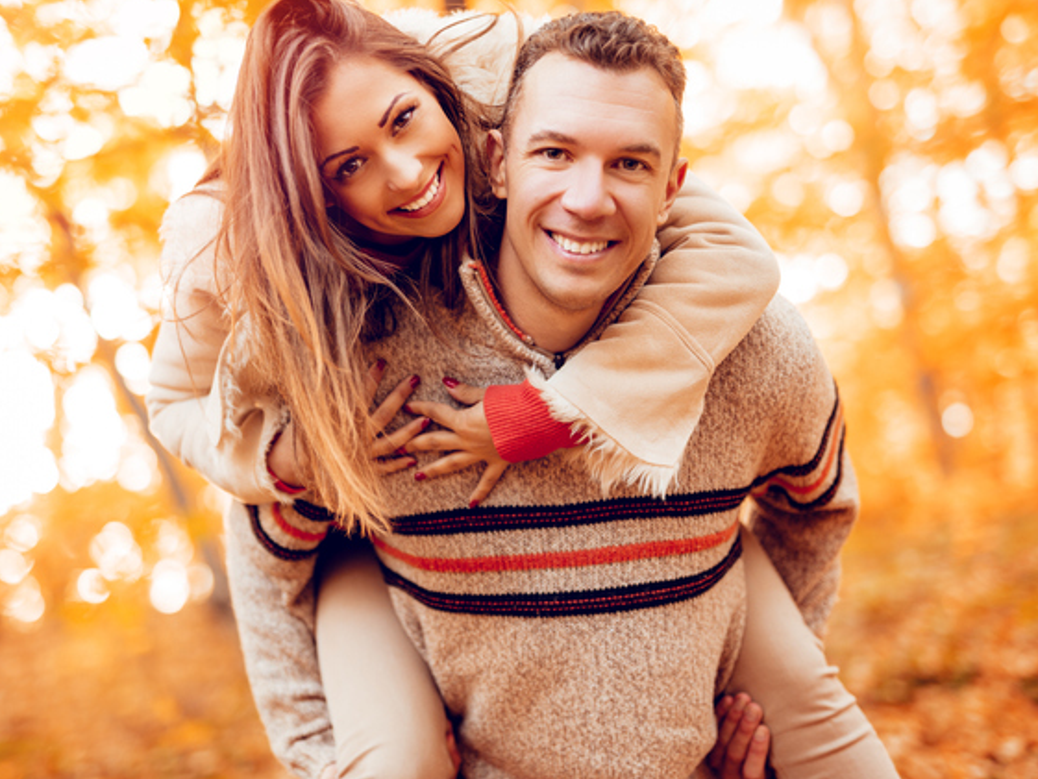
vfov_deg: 23.7
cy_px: 391
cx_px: 435
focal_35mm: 62
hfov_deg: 31.1
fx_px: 1860
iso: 320
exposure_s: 1/125
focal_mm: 50
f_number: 1.4
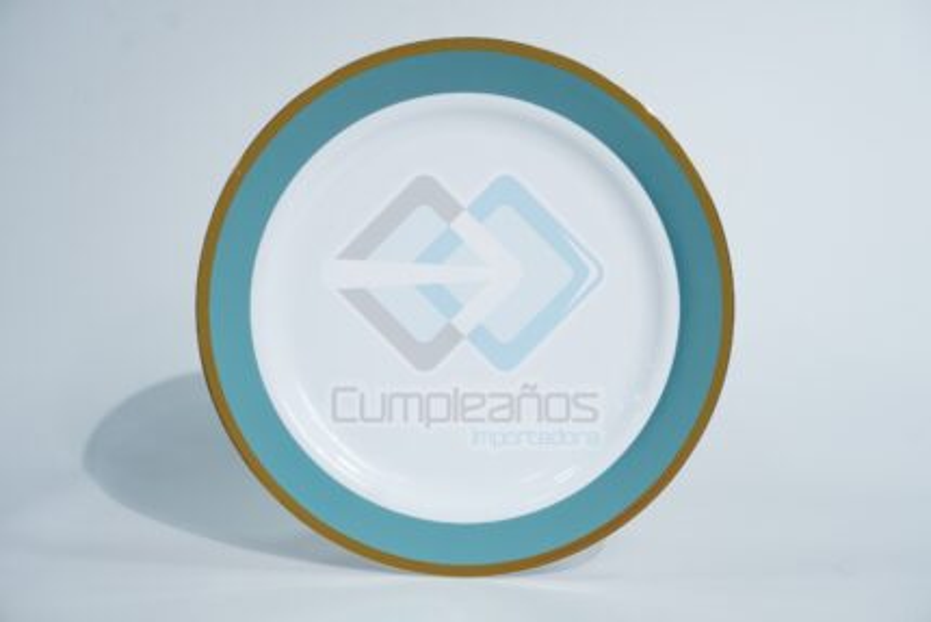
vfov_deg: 33.0
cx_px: 466
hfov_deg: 47.9
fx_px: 1048
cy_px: 311
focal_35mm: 40
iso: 400
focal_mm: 27
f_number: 8
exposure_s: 1/45
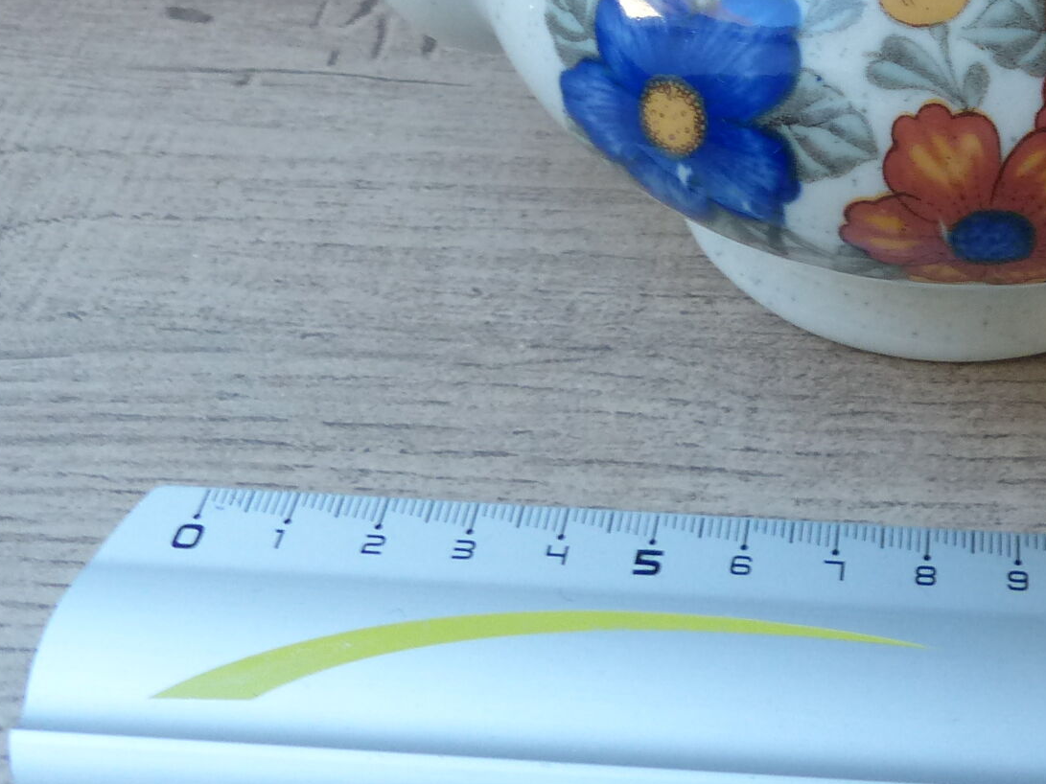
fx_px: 1843
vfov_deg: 23.0
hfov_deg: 30.1
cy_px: -18
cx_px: 967
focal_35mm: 61
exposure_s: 1/60
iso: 250
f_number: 2.8
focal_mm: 4.5
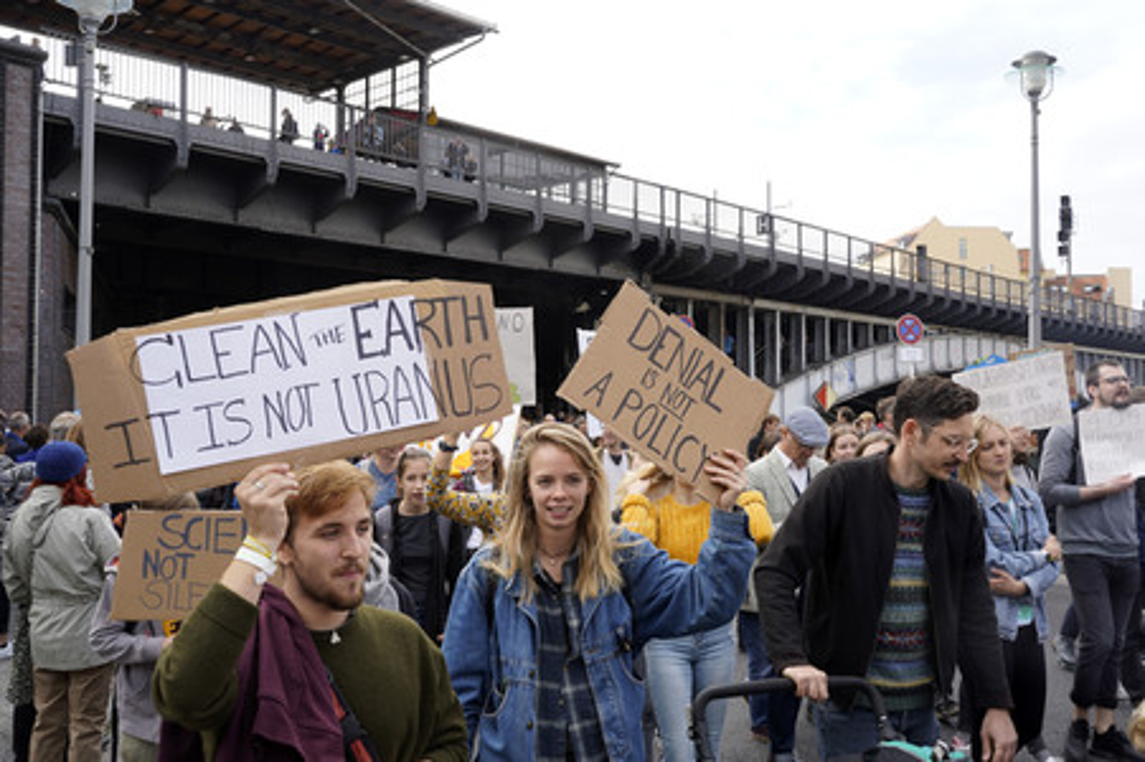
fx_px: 1081
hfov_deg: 55.8
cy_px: 381
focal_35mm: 34
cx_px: 572
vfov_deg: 38.8
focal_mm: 34
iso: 160
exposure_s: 1/60
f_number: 11
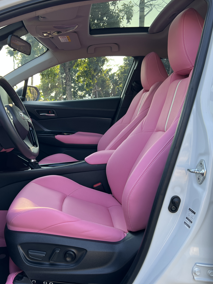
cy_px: 141
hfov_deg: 40.1
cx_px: 66
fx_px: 287
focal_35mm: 35
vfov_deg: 52.6
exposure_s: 1/266
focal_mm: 5.7
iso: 40
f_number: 1.5
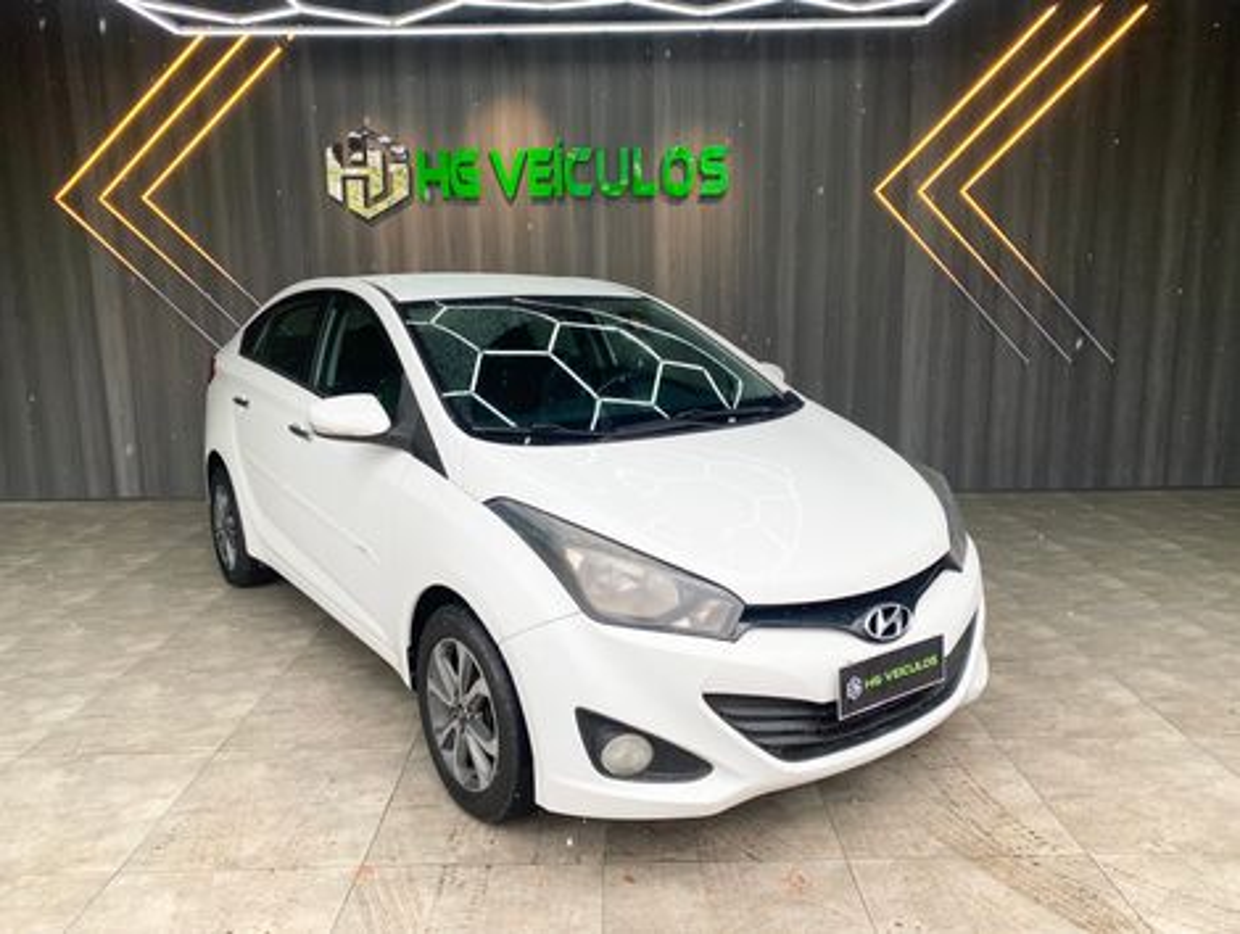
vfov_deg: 53.2
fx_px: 933
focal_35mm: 26
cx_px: 620
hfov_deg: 67.2
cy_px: 467
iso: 32
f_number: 1.8
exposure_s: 1/479
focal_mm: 4.25
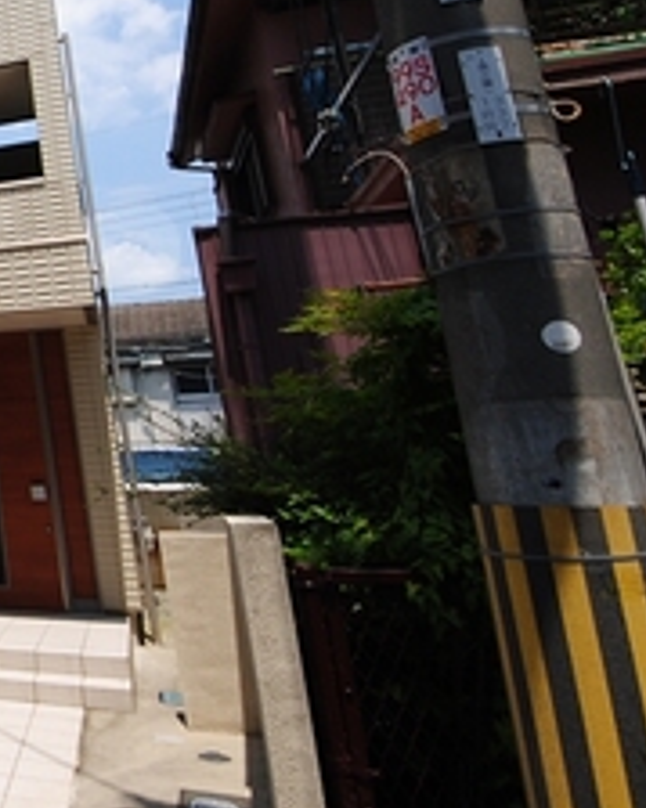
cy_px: 254
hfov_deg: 22.7
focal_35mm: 52
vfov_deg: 35.4
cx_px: -361
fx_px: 1252
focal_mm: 13
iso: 100
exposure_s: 1/250
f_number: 8
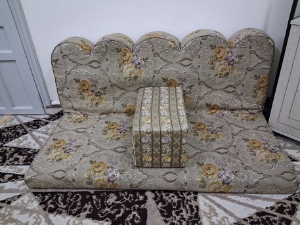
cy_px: 112
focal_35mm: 27
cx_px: 150
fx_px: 234
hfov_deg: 65.3
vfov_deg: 51.4
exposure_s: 1/30
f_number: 1.8
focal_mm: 4
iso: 500
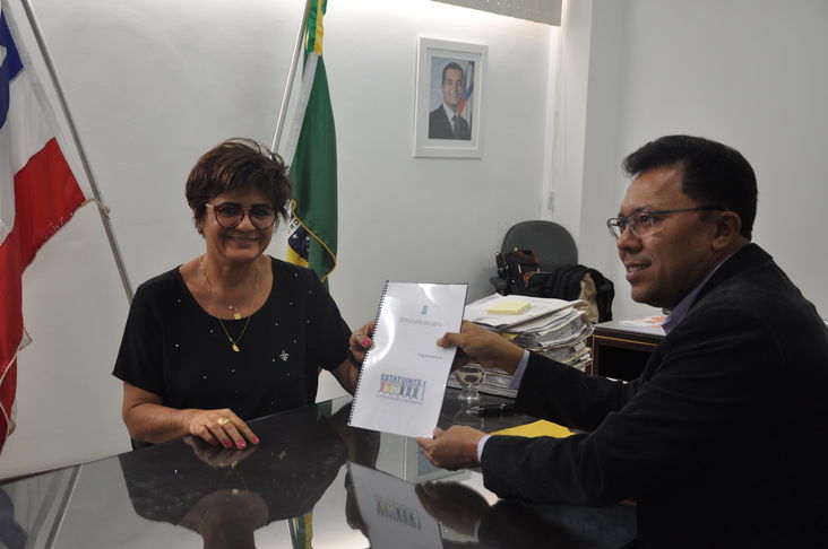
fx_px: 1034
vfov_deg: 29.8
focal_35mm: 45
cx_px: 414
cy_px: 274
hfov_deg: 43.7
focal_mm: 30
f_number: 4.2
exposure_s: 1/60
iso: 400
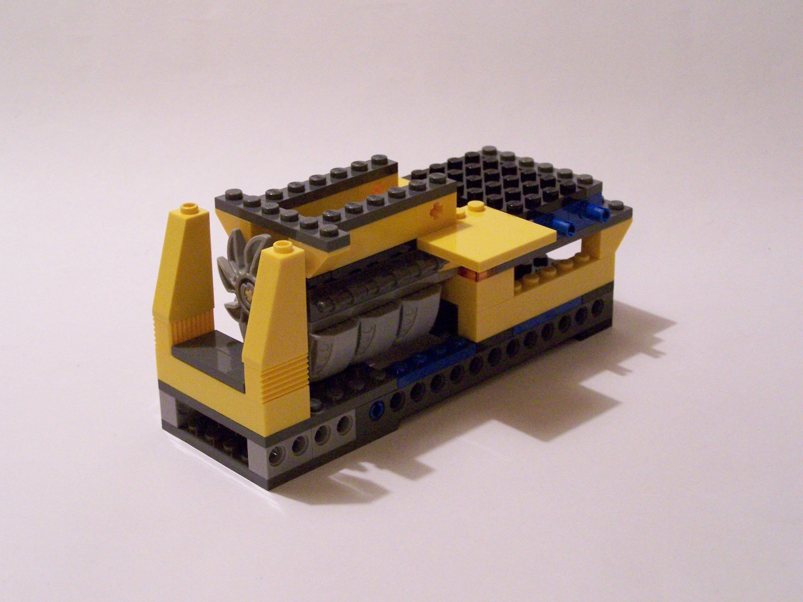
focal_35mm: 67
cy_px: 301
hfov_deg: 29.0
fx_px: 1554
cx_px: 402
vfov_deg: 21.9
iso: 400
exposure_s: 1/20
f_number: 3.2
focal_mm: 11.1
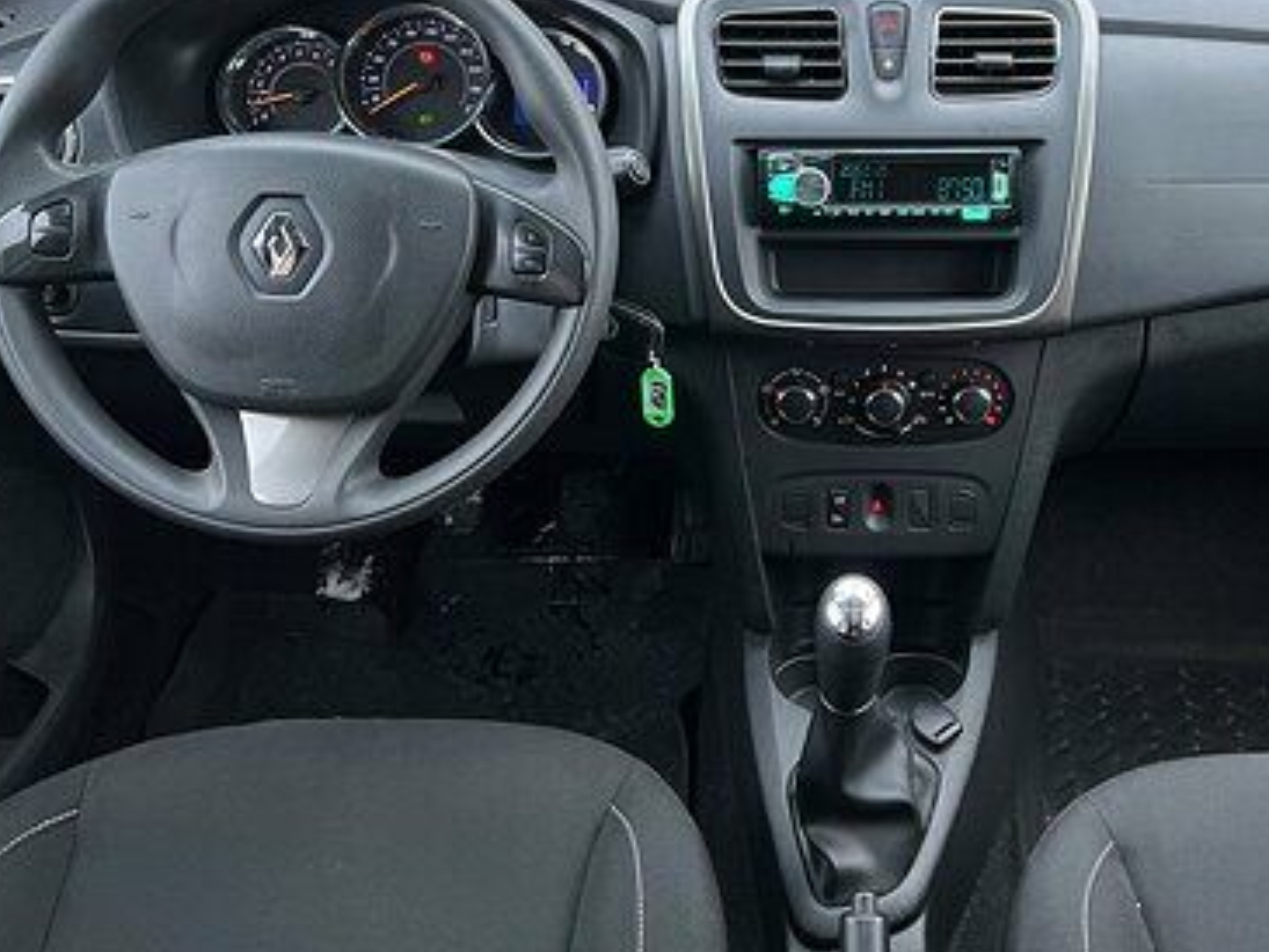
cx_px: 848
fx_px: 1430
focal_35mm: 39
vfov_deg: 36.4
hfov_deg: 47.1
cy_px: 302
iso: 125
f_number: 1.5
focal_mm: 5.7
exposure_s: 1/121
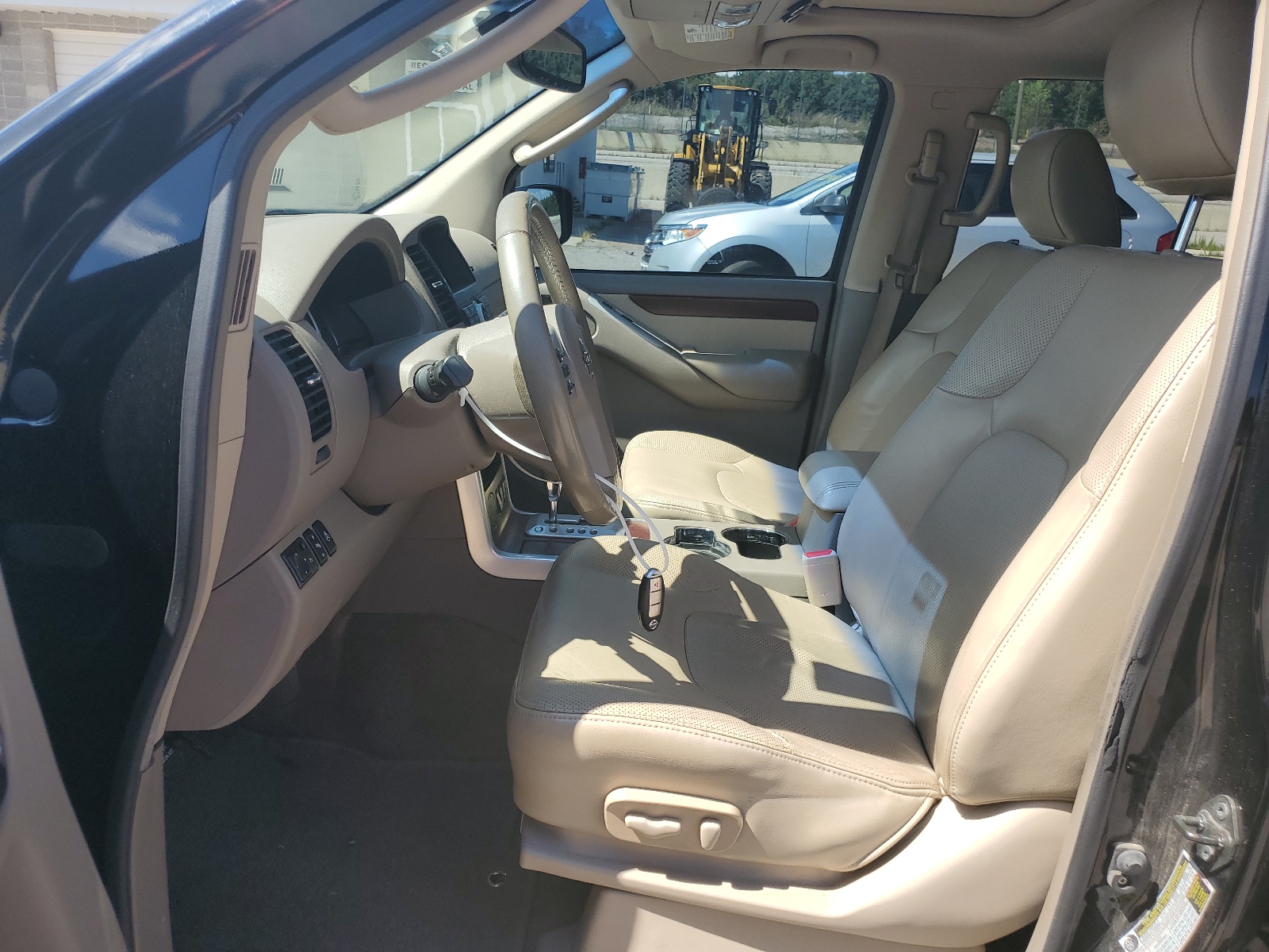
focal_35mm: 26
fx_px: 953
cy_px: 476
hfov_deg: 67.3
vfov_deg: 53.1
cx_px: 634
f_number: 1.5
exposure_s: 1/1111
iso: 50
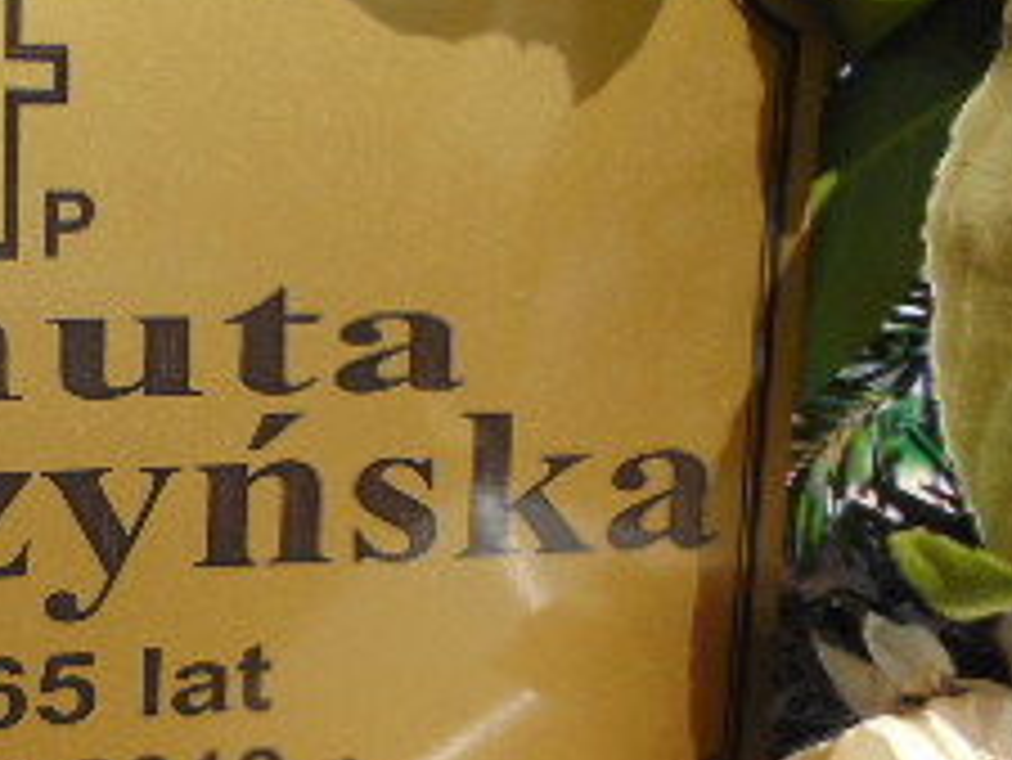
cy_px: 508
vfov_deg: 20.7
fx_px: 2077
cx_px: -36
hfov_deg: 25.8
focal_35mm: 71
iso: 80
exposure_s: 1/250
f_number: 7.7
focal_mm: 4.5
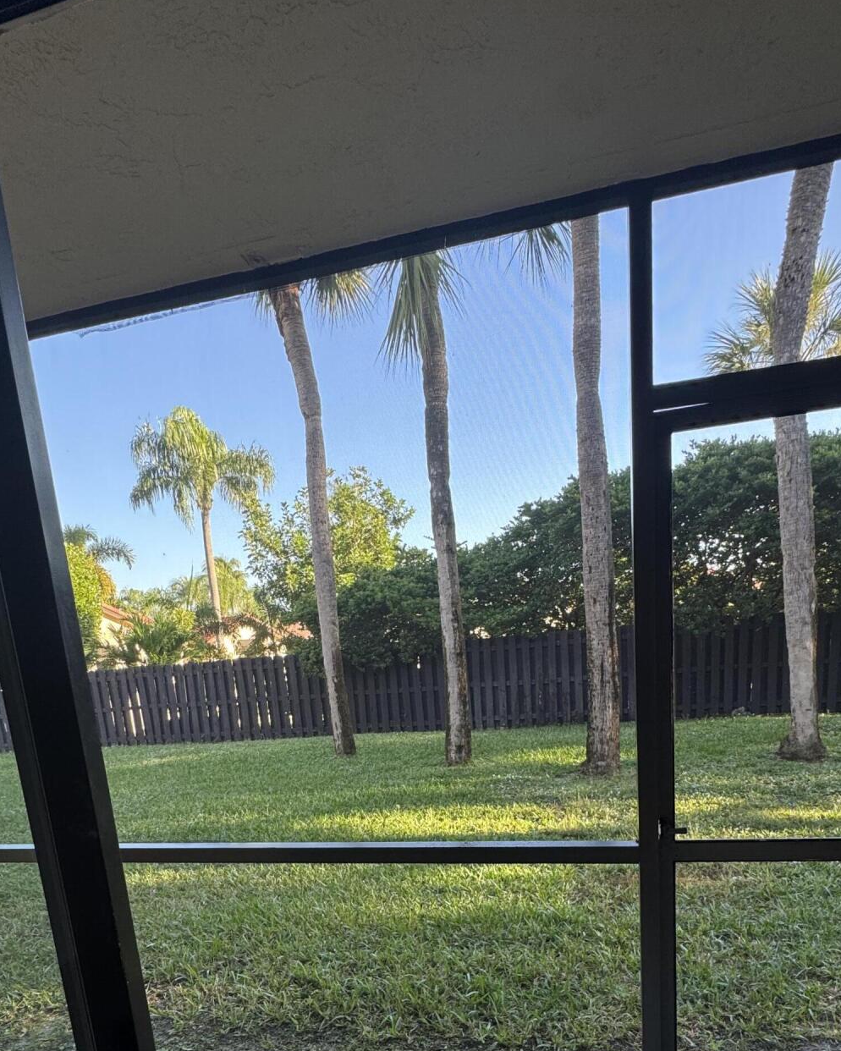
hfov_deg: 63.1
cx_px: 429
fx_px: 684
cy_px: 781
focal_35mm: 22
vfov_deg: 70.3
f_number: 2.2
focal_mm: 2.22
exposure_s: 1/99
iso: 50
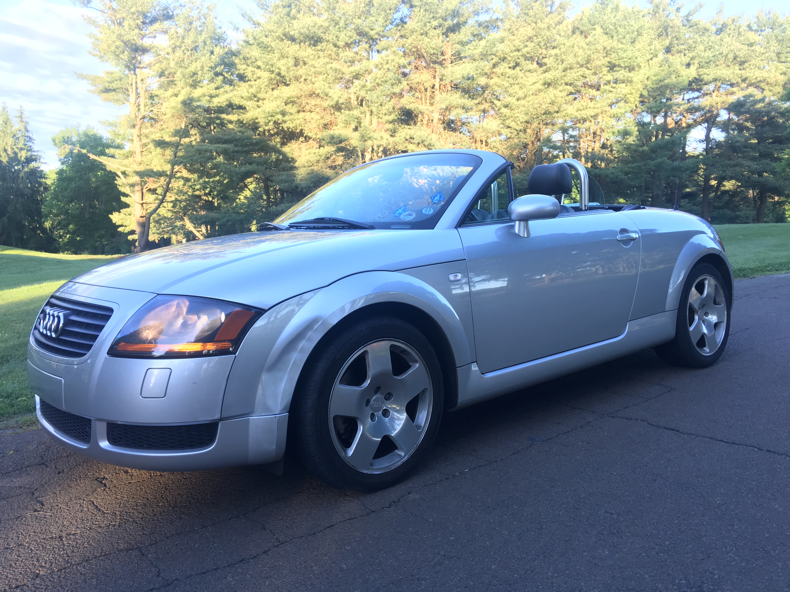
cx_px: 395
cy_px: 296
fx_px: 662
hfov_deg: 61.7
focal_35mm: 29
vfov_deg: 48.2
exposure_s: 1/120
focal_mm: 4.15
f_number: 2.2
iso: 40
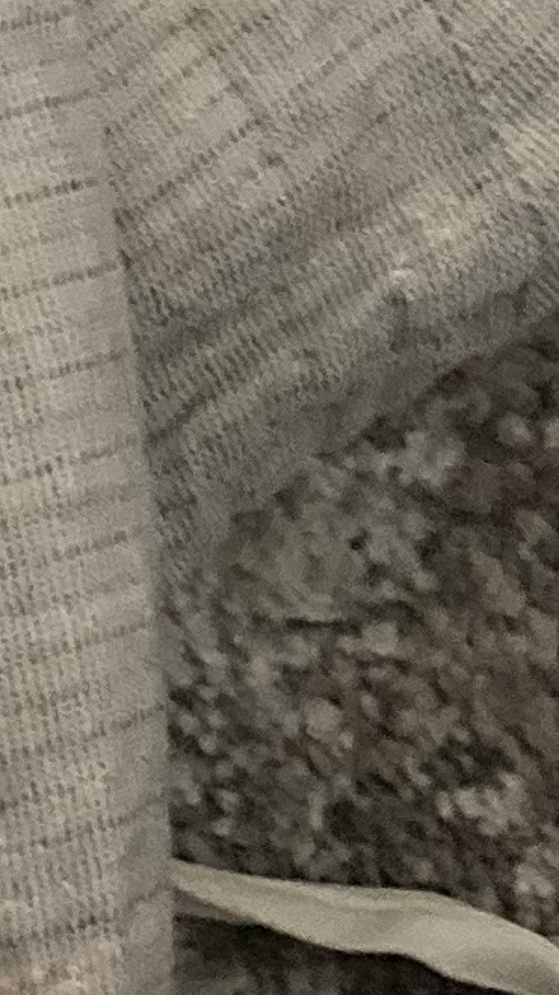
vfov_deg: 11.2
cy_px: -274
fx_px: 4929
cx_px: -875
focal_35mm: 187
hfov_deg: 6.2
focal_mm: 3.99
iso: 640
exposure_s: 1/22
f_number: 1.8
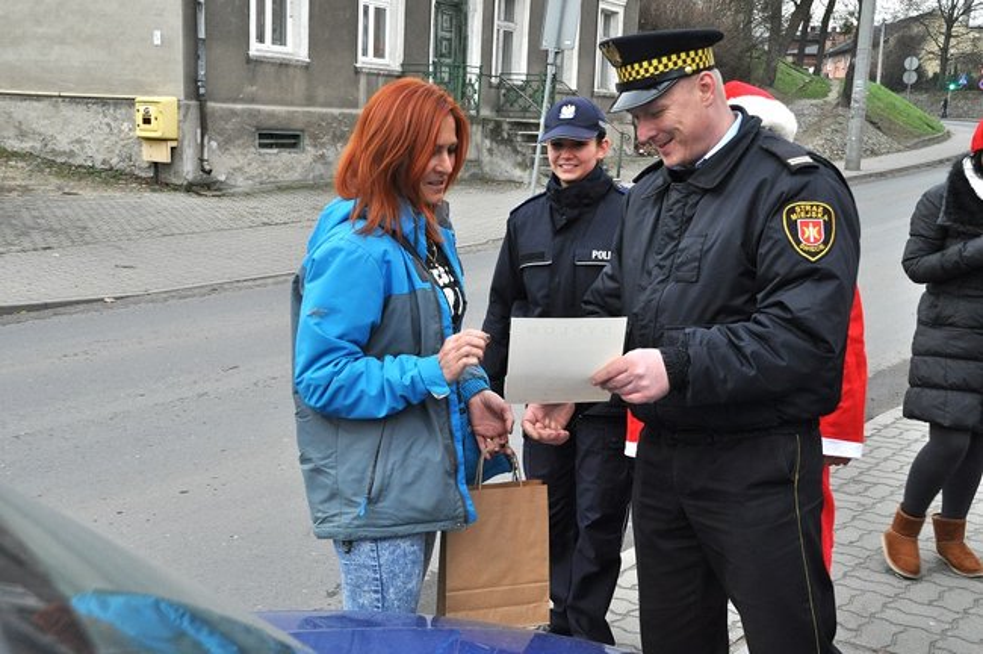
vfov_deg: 28.0
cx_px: 492
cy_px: 327
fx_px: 1309
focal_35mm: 48
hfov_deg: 41.2
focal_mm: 32
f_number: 11
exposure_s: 1/200
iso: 800
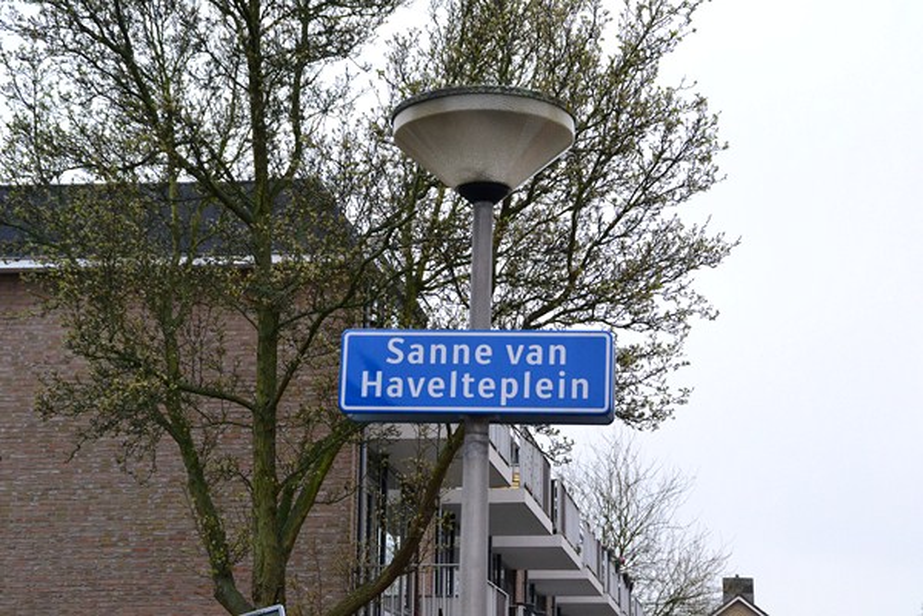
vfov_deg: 18.9
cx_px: 462
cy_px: 308
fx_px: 1846
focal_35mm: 72
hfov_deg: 28.1
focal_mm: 48
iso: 1600
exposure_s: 1/800
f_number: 9
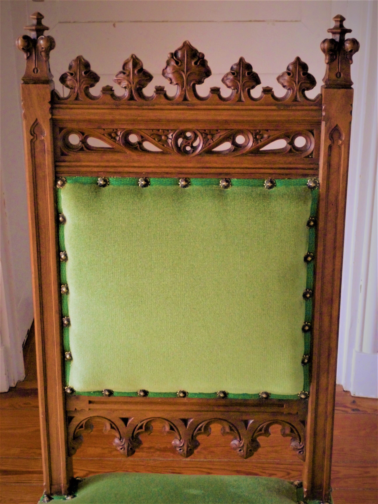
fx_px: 874
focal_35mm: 60
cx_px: 189
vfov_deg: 32.2
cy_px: 252
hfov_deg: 24.4
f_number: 4.3
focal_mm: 10.7
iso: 640
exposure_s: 1/4
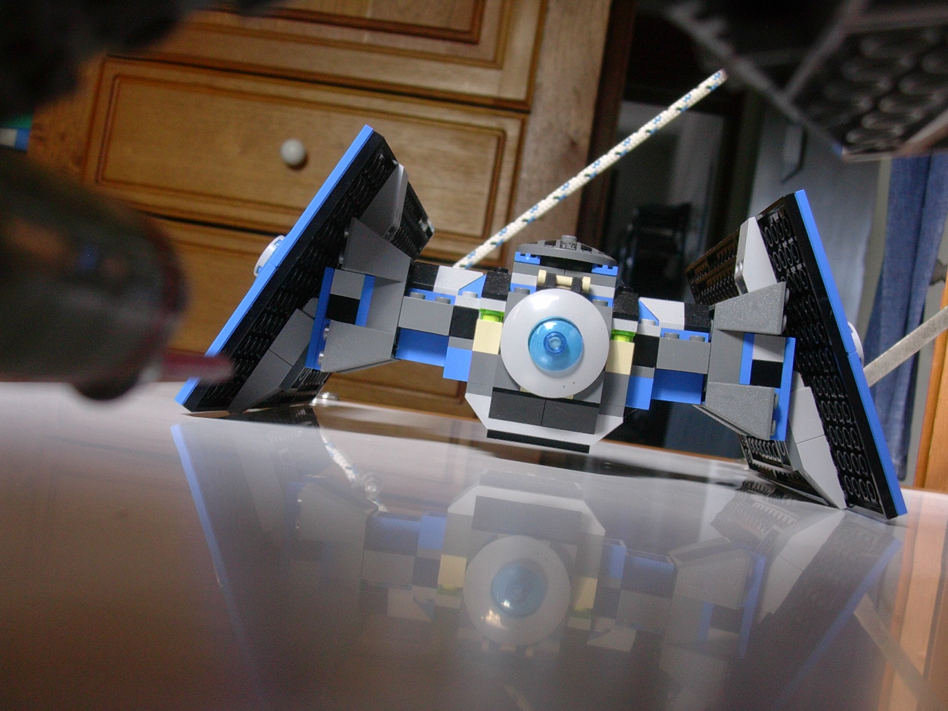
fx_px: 1232
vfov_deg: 32.2
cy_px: 356
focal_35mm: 45
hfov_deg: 42.1
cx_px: 474
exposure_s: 1/16.9
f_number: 2.9
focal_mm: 6.7
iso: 70
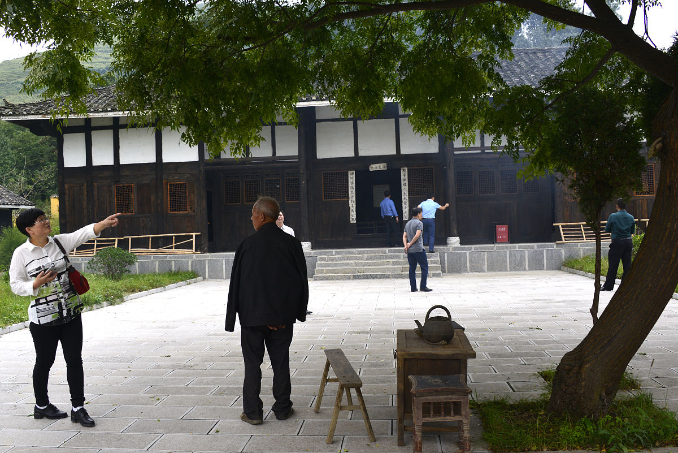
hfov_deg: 65.5
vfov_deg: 46.4
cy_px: 226
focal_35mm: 28
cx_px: 339
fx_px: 527
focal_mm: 28
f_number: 8
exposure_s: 1/80
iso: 400
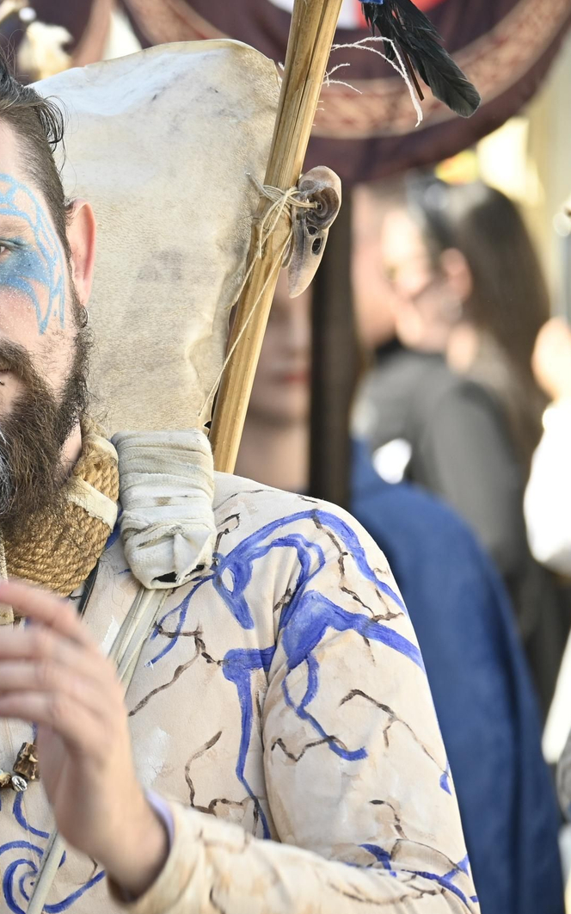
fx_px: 8308
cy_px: 457
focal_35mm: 334
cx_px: -22
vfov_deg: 6.3
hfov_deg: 3.9
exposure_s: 1/400
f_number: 5.6
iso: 320
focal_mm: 145
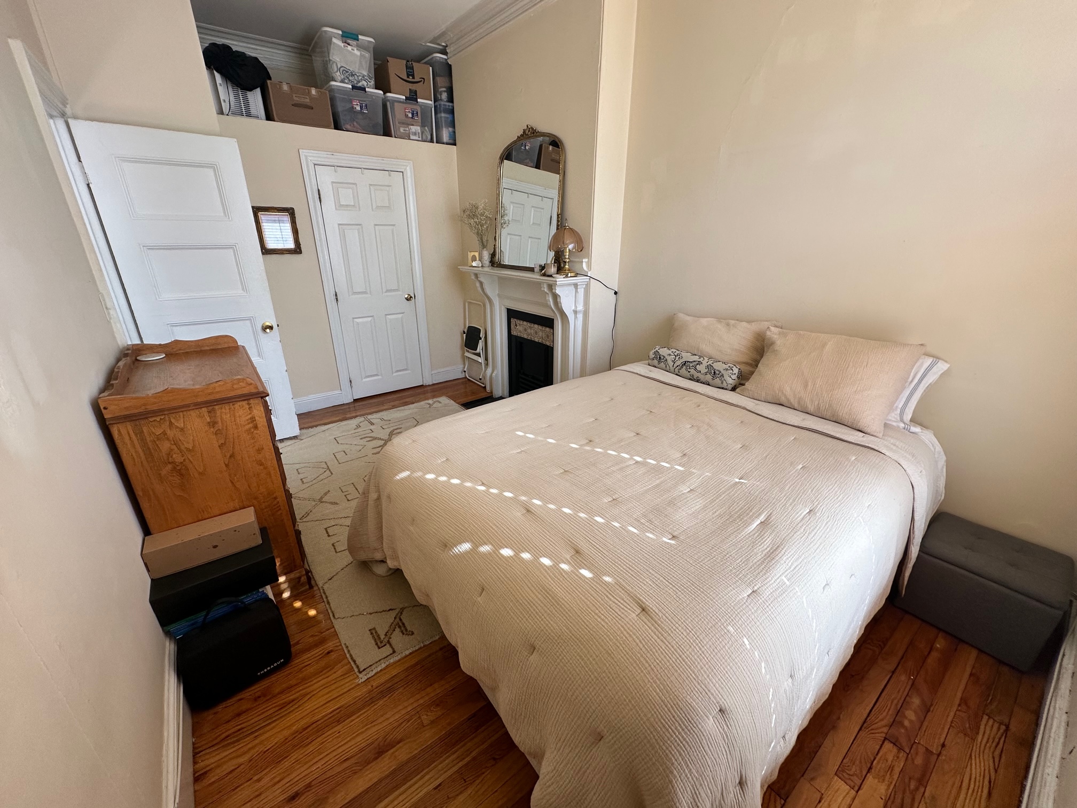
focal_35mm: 14
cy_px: 404
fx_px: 436
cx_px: 538
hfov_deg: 102.1
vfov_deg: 85.7
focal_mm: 2.22
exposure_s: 1/99
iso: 100
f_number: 2.2
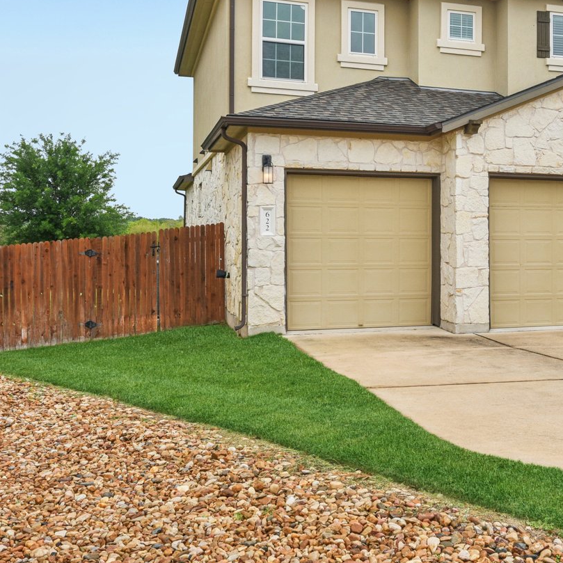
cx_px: 422
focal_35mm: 43
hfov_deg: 38.2
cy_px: 233
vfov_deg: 39.0
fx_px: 791
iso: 100
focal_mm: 20
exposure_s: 1/500
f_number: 8
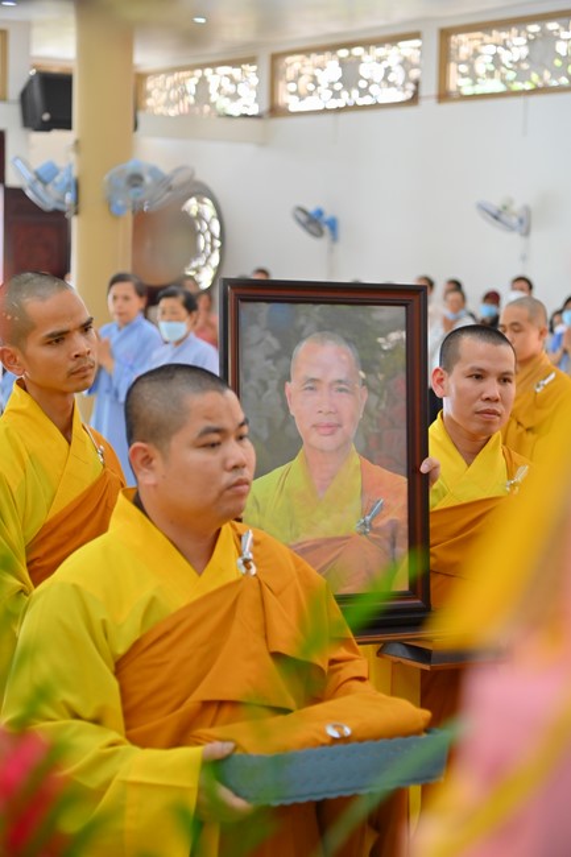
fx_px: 1785
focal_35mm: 75
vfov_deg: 27.0
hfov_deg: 18.2
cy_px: 428
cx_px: 286
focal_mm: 75
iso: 800
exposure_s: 1/125
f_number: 4
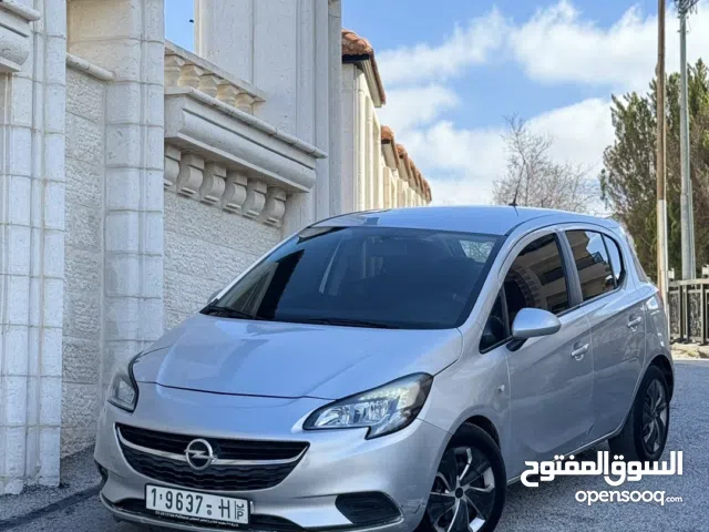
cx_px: 354
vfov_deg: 30.3
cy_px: 266
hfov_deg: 39.7
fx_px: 983
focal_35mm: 48
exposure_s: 1/854
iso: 64
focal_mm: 6.76
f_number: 1.78
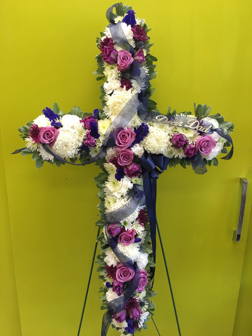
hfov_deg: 48.2
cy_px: 168
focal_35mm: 29
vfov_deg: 61.7
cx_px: 126
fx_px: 281
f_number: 2.2
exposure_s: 1/30
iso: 80
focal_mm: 4.15
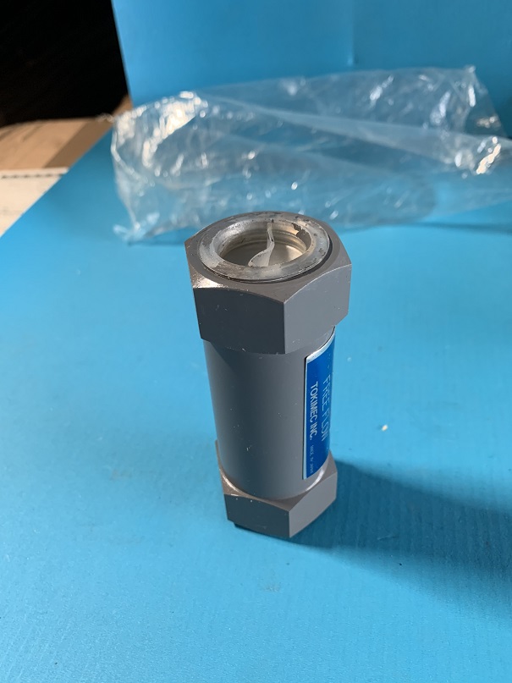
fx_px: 513
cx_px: 256
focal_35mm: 26
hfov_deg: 53.1
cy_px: 342
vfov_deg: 67.3
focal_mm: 4.25
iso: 160
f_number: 1.8
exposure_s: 1/60
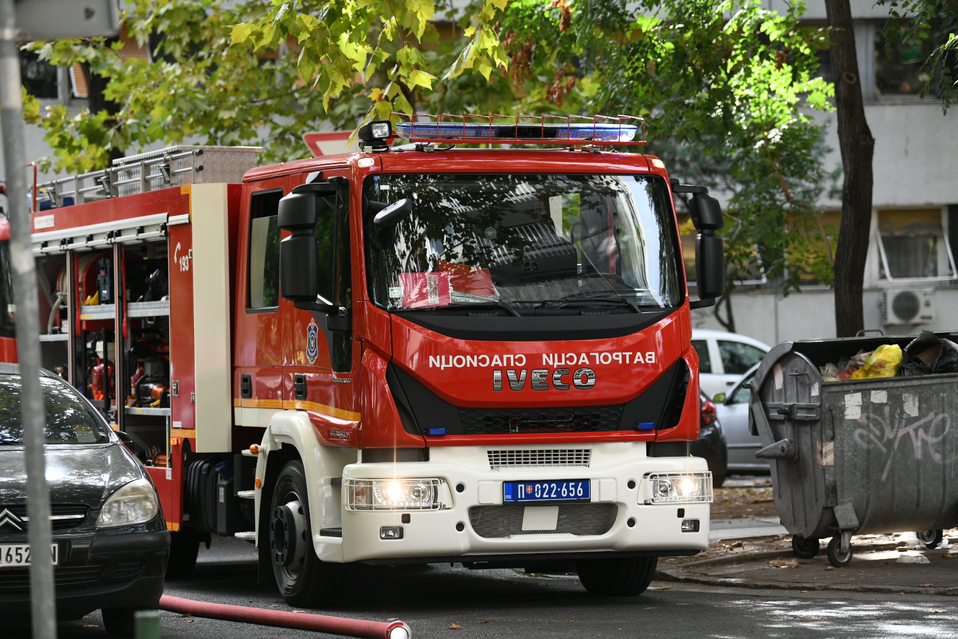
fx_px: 3459
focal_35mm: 130
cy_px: 320
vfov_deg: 10.5
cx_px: 479
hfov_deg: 15.8
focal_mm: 130
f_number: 3.5
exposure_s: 1/1600
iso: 1600
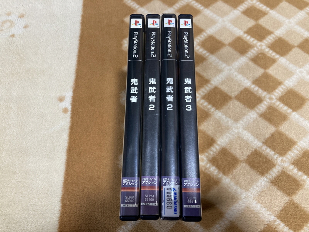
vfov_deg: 49.7
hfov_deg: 63.4
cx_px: 154
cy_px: 116
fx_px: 250
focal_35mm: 28
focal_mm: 3.99
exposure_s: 1/50
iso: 125
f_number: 1.8
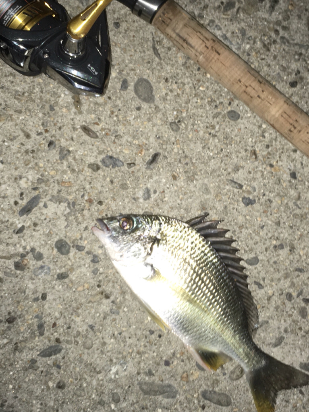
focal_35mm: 29
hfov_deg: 48.2
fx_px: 345
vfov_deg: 61.7
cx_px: 154
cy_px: 206
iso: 32
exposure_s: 1/16
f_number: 2.2
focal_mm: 4.15
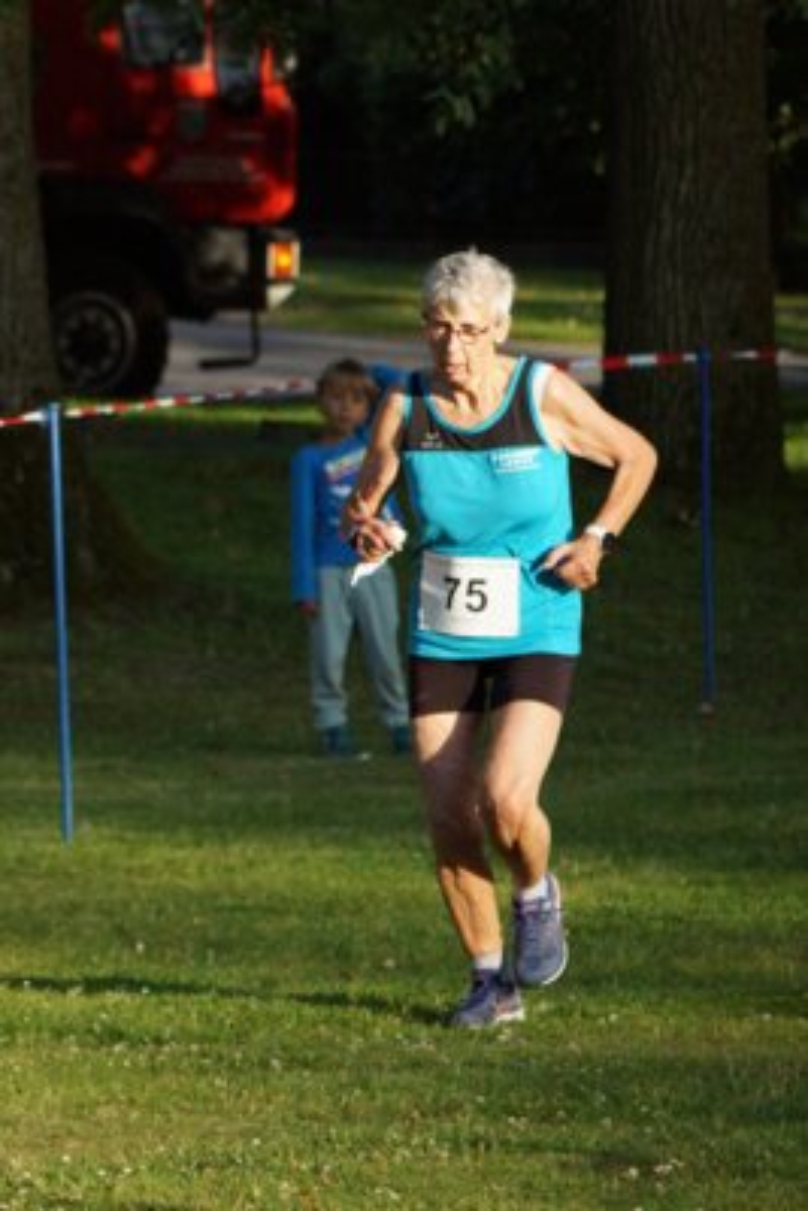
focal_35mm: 284
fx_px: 9552
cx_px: 404
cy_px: 606
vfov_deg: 7.3
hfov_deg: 4.8
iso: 1600
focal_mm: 135
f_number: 5.6
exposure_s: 1/1600
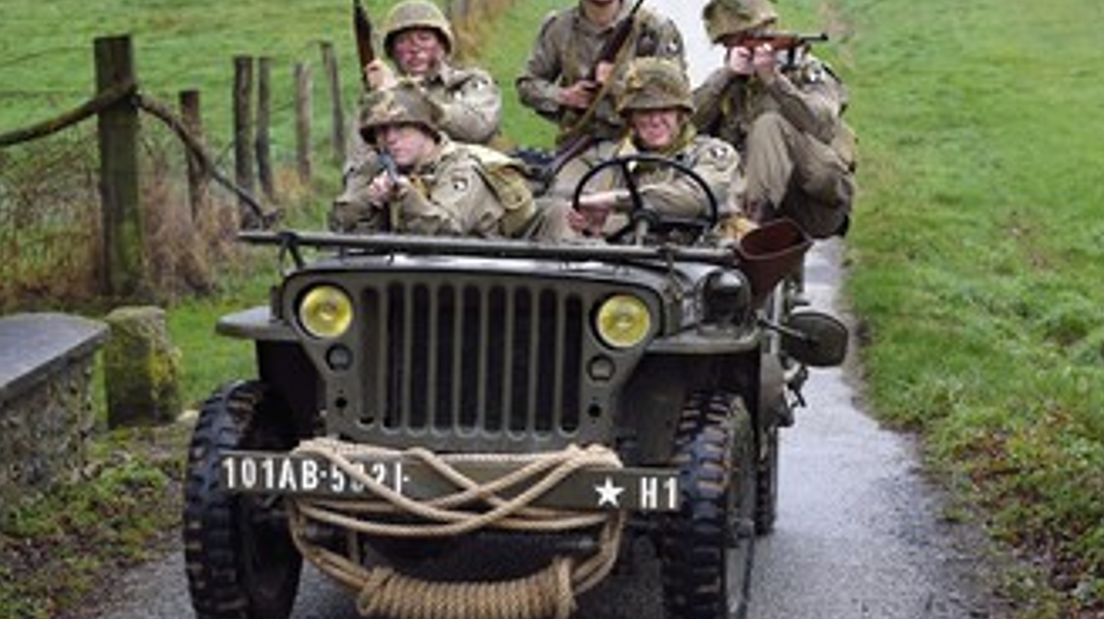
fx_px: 2750
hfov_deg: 22.7
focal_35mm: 94
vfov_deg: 12.8
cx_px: 592
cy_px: 279
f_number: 5
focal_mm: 70
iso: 1600
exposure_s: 1/250
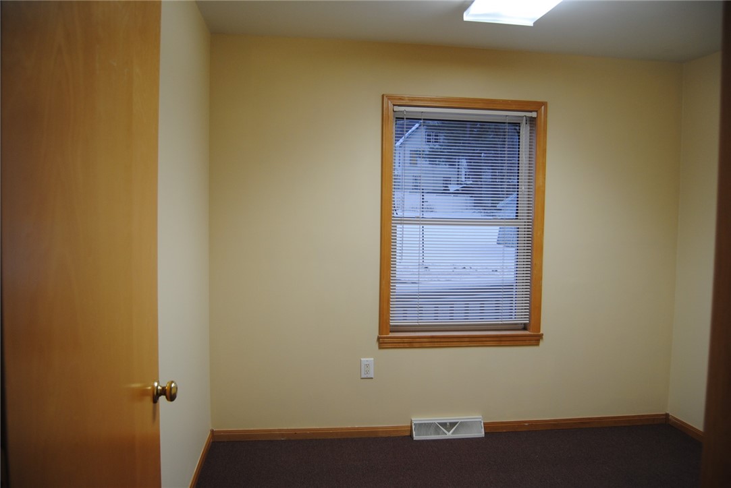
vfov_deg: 48.0
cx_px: 366
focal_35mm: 27
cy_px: 244
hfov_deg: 67.3
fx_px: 549
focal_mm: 18
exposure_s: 1/40
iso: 200
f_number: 3.5
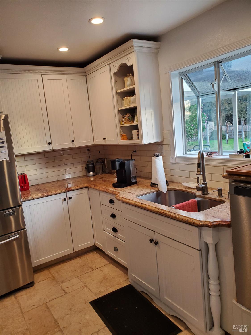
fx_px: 251
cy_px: 168
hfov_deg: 53.1
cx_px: 126
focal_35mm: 26
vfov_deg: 67.3
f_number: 2.4
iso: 200
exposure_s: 1/120
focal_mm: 4.3
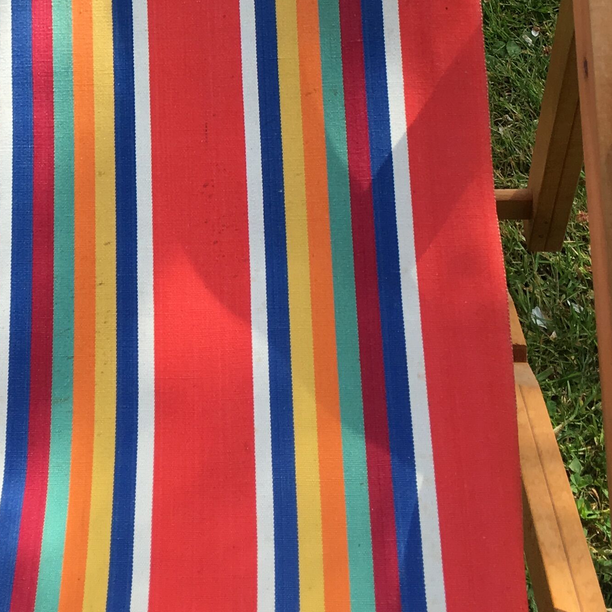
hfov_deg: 21.7
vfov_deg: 21.5
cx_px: 13
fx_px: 1540
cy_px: -39
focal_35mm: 77
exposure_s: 1/605
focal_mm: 4.15
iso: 25
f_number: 2.2
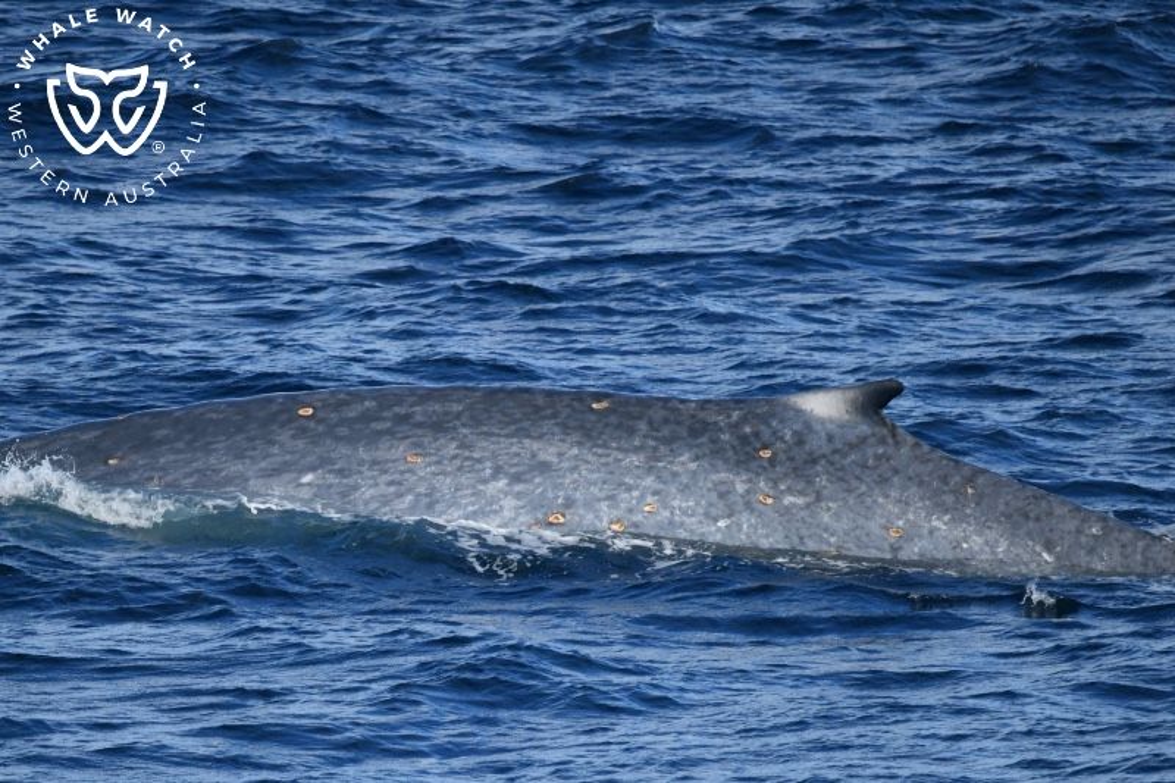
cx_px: 588
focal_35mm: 600
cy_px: 392
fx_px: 19578
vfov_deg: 2.3
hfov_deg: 3.4
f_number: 6.3
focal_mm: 600
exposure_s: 1/8000
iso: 1800
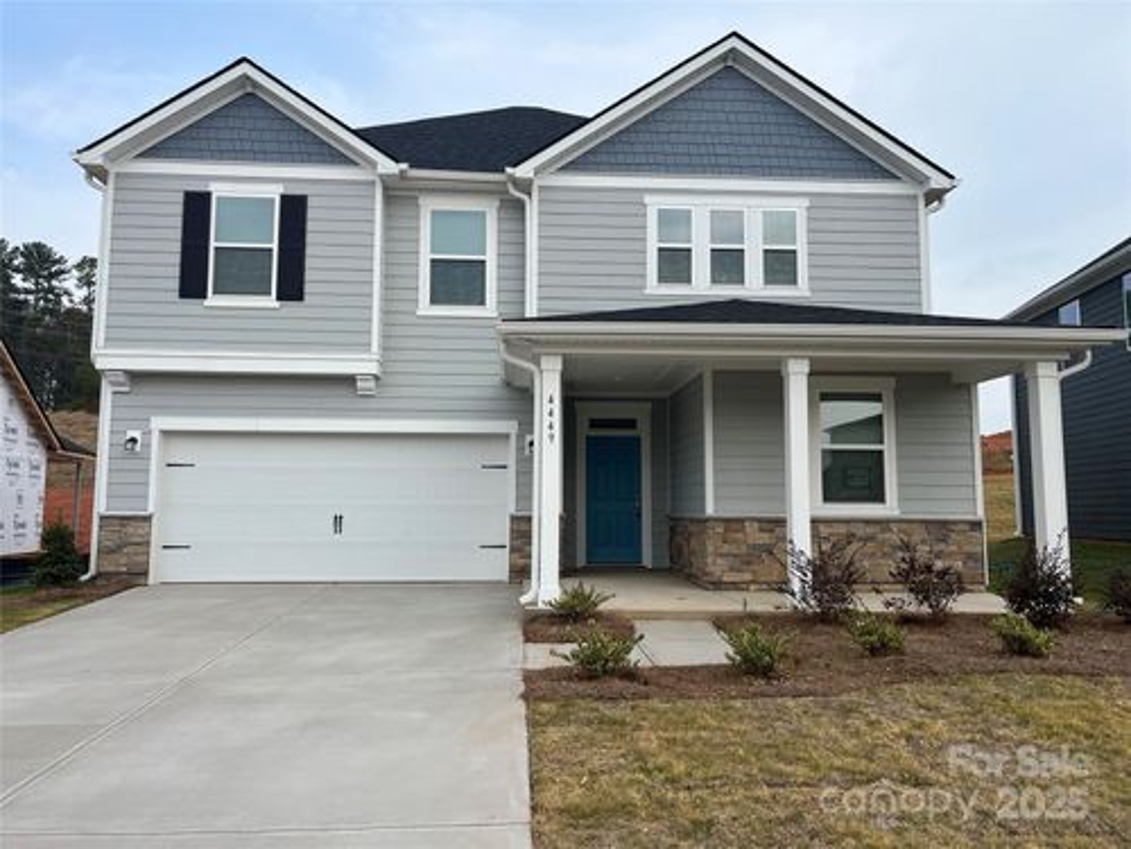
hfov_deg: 67.3
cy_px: 424
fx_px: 849
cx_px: 566
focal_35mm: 26
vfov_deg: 53.1
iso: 50
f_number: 1.6
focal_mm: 5.1
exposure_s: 1/2410
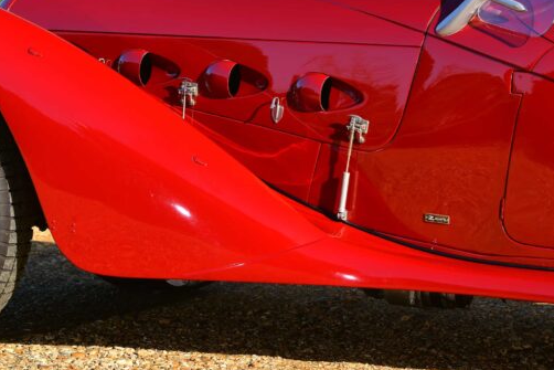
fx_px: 3202
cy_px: 44
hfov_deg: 9.9
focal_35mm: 208
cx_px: 138
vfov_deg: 6.6
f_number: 5
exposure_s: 1/200
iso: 100
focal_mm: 102
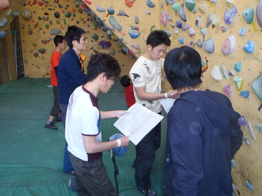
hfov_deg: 63.5
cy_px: 98
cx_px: 131
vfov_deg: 49.7
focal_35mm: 28
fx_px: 212
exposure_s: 1/30
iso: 100
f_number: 3.5
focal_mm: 5
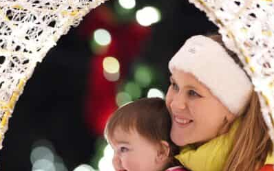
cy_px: 209
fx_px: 2644
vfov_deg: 3.7
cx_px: -25
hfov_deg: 5.9
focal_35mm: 354
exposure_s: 1/125
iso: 1600
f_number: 1.8
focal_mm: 135
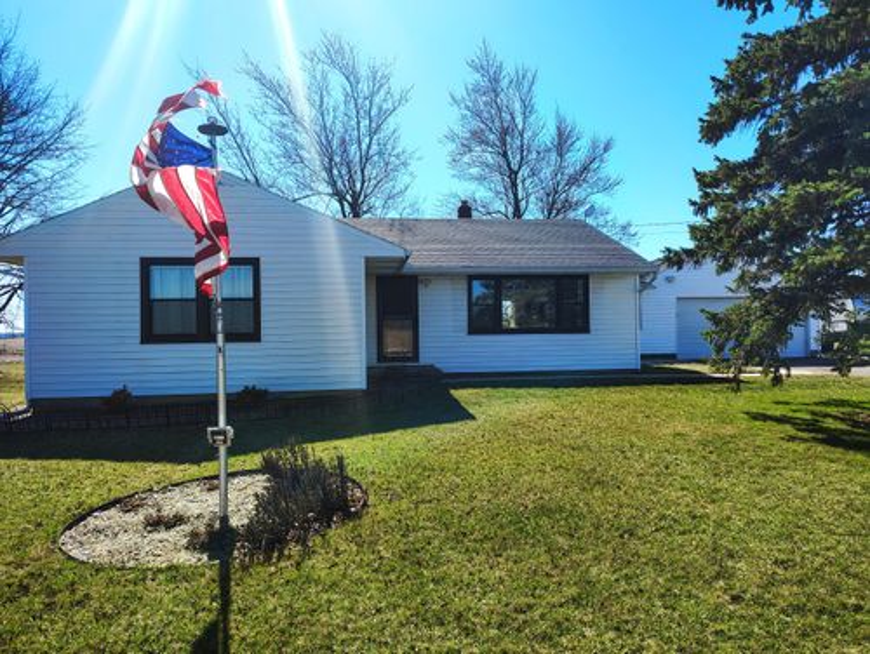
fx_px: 604
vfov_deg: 56.9
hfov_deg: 71.5
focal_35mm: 24
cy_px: 327
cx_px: 435
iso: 100
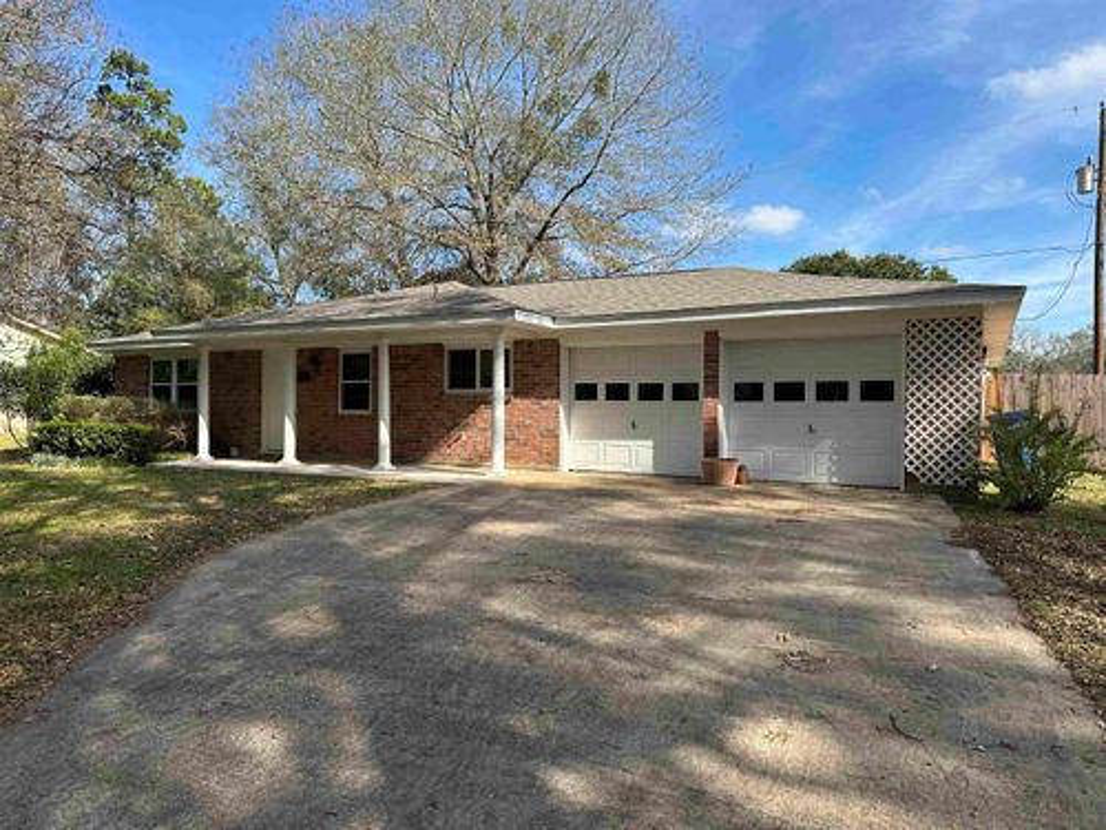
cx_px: 553
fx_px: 767
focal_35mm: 24
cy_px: 415
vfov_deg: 56.8
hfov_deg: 71.6
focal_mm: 6.86
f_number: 1.78
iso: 80
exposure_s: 1/2299
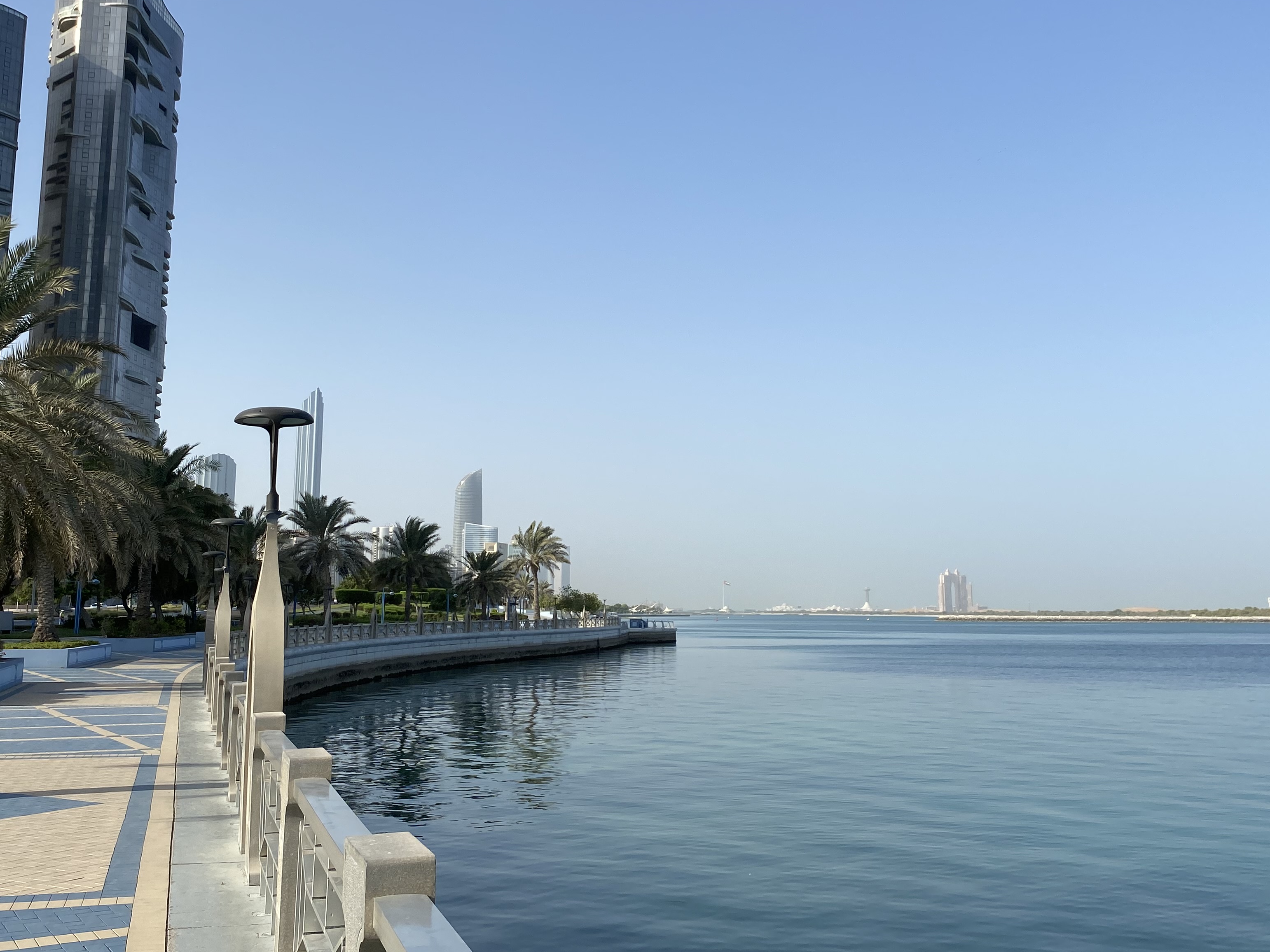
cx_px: 613
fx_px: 1247
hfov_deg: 53.9
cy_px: 413
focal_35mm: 34
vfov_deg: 41.7
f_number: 1.8
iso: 32
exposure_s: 1/3125
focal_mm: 4.25
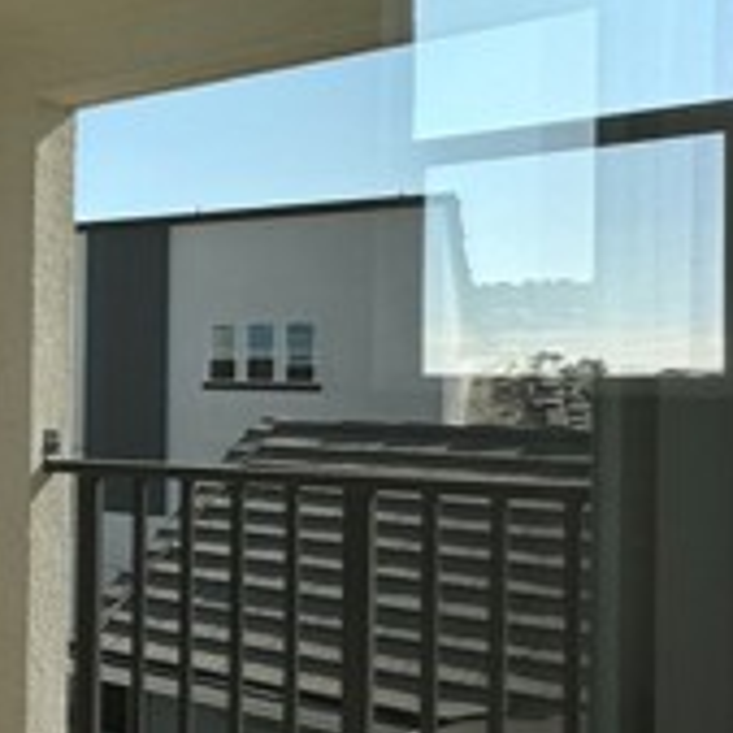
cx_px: -629
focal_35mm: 47
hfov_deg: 21.2
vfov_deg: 36.1
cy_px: 373
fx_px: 1126
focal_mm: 2.22
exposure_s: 1/1063
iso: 40
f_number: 2.2
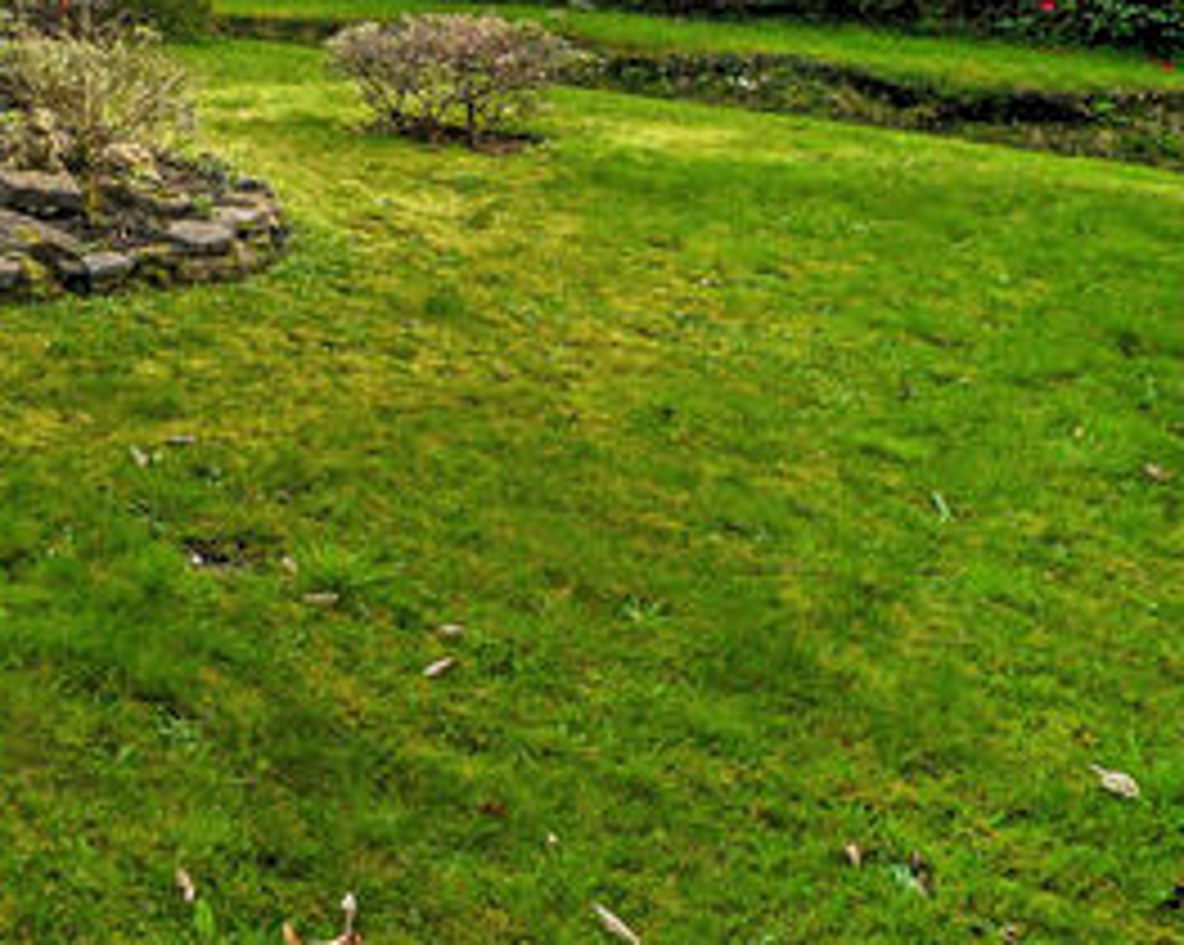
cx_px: -365
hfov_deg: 35.1
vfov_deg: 37.5
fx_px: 1226
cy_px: -9
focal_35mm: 35
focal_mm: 14
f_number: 9
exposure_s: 1/640
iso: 250
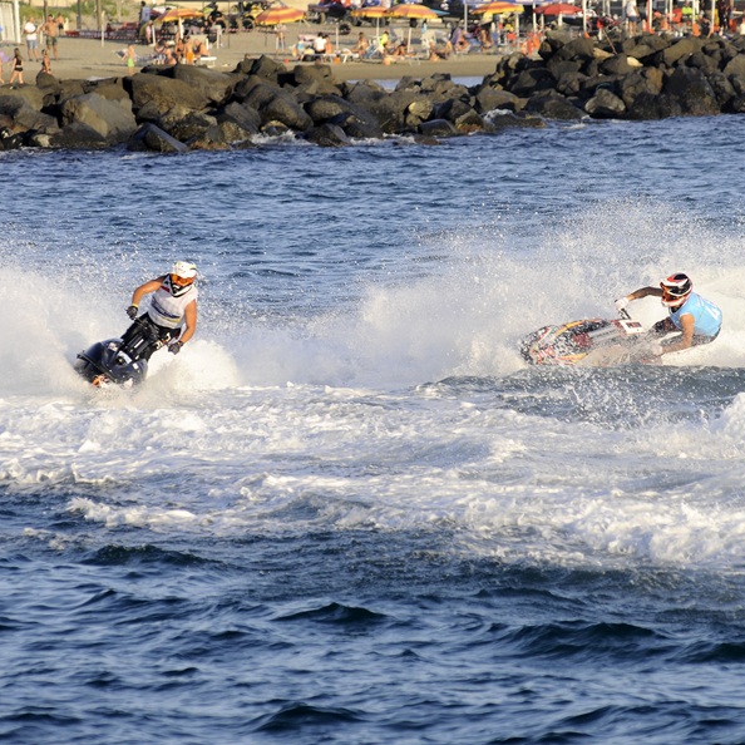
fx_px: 9399
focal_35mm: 386
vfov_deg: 4.5
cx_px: 424
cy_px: 373
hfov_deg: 4.5
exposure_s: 1/800
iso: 200
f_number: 4.5
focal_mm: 200
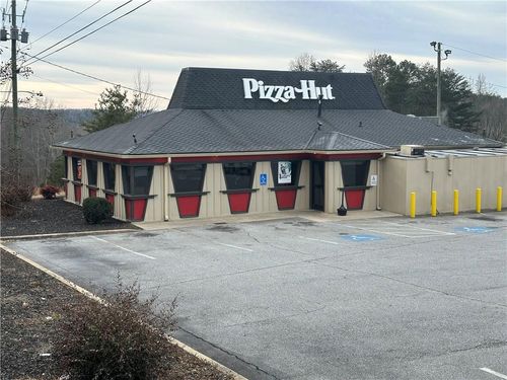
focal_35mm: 48
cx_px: 254
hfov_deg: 39.7
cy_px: 190
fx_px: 703
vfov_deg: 30.3
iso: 64
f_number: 1.78
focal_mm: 6.86
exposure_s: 1/1171
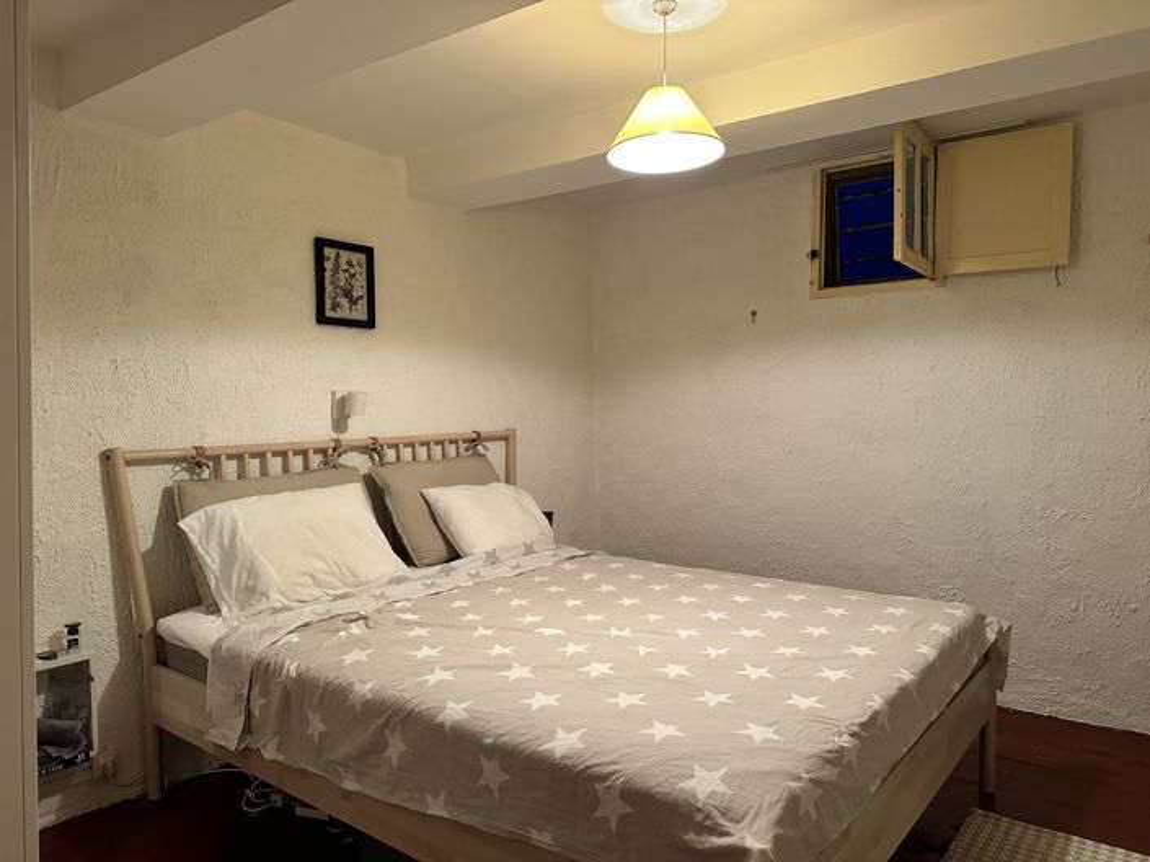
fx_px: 797
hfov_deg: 71.6
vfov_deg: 56.8
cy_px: 431
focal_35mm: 24
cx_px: 575
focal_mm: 6.86
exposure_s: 1/50
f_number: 1.78
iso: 500
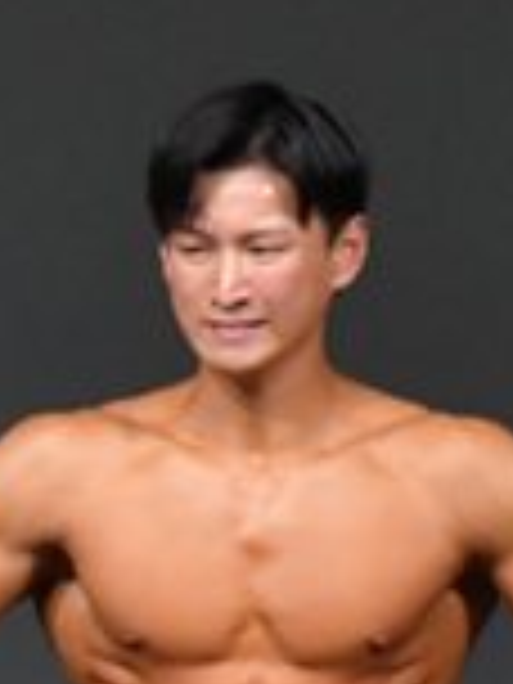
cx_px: -745
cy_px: 958
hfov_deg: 0.9
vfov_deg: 1.2
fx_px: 33374
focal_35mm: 1689
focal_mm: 230
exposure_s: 1/400
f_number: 5.6
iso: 4000
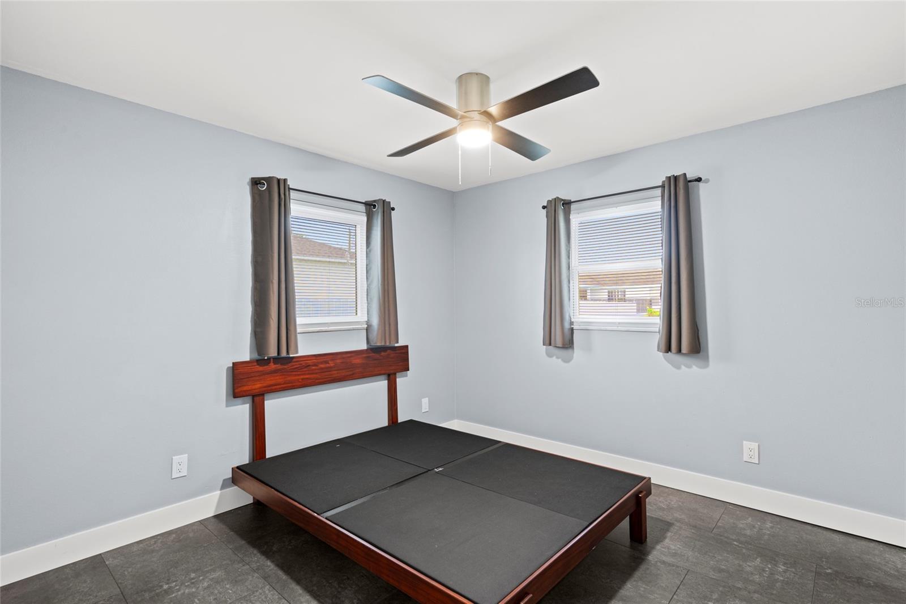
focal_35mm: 17
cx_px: 453
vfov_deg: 70.4
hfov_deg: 93.3
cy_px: 302
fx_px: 428
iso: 640
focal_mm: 17
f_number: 9
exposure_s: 1/1.67
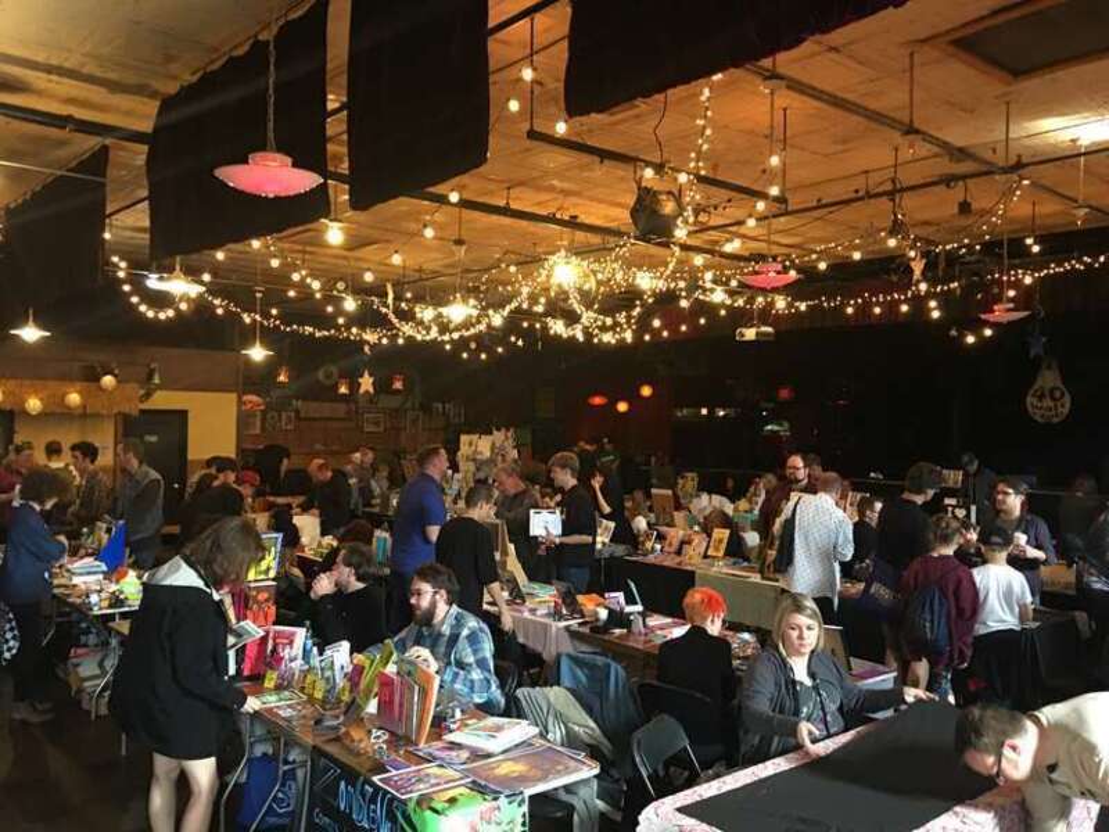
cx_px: 554
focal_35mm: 29
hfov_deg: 61.7
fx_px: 929
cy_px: 416
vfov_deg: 48.2
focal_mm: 4.15
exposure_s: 1/10
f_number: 2.2
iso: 100
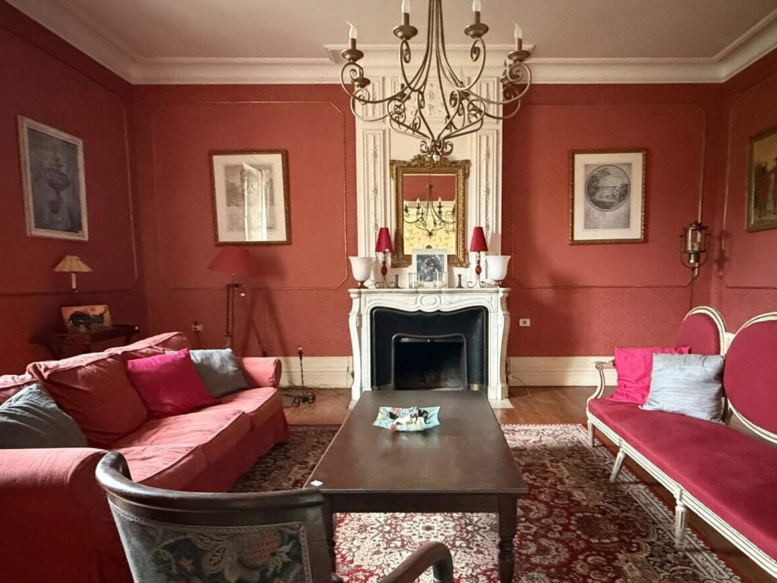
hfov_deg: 73.7
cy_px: 335
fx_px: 516
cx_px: 433
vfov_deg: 58.6
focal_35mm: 23
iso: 1250
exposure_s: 1/49
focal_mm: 2.22
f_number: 2.2
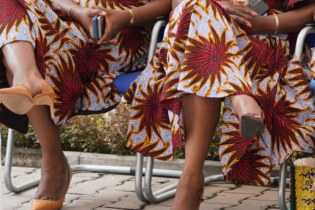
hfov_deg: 8.4
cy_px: 19
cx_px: 292
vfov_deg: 5.6
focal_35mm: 245
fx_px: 2144
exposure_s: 1/200
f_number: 2.8
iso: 400
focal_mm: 107
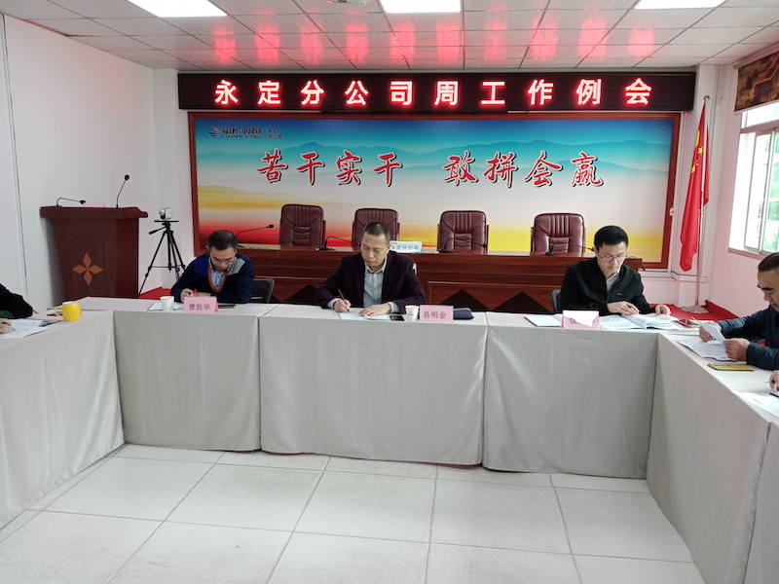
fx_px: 630
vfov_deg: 49.7
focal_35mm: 28
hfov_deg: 63.4
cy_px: 292
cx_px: 390
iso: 124
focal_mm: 4.05
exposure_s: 1/33.3
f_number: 1.8
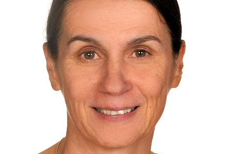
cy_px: 94
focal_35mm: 173
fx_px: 1115
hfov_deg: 11.9
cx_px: 121
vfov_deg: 7.9
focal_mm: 105
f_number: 9.5
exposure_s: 1/125
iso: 100
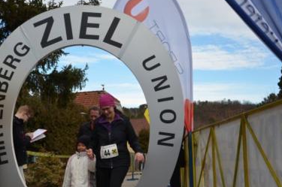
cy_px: 114
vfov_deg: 24.1
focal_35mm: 56
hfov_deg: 35.6
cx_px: 115
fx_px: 438
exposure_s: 1/1000
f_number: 4.8
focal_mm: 28
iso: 400
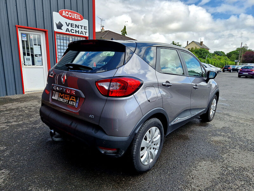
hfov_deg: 73.9
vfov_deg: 58.9
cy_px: 96
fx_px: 169
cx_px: 127
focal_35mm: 23
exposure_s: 1/1072
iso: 50
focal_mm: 5.4
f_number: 1.8
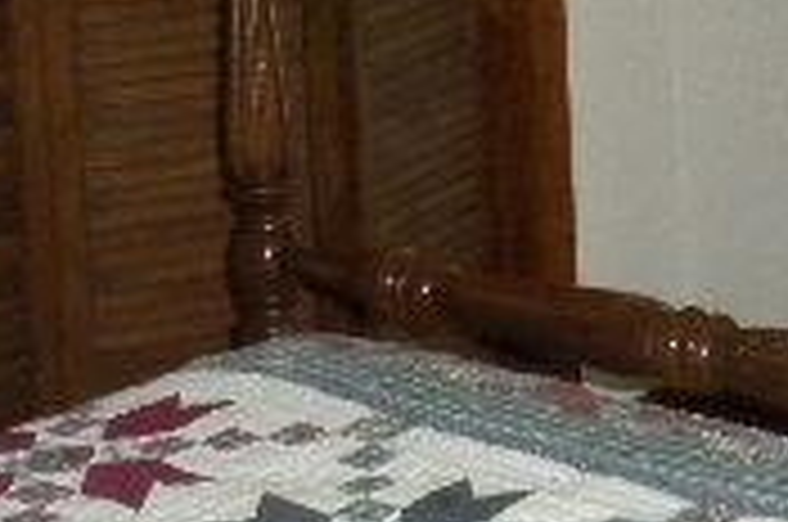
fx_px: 3081
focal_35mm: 141
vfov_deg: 9.5
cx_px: 878
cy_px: -184
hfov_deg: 14.2
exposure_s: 1/30
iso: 400
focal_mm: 6.6
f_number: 3.5
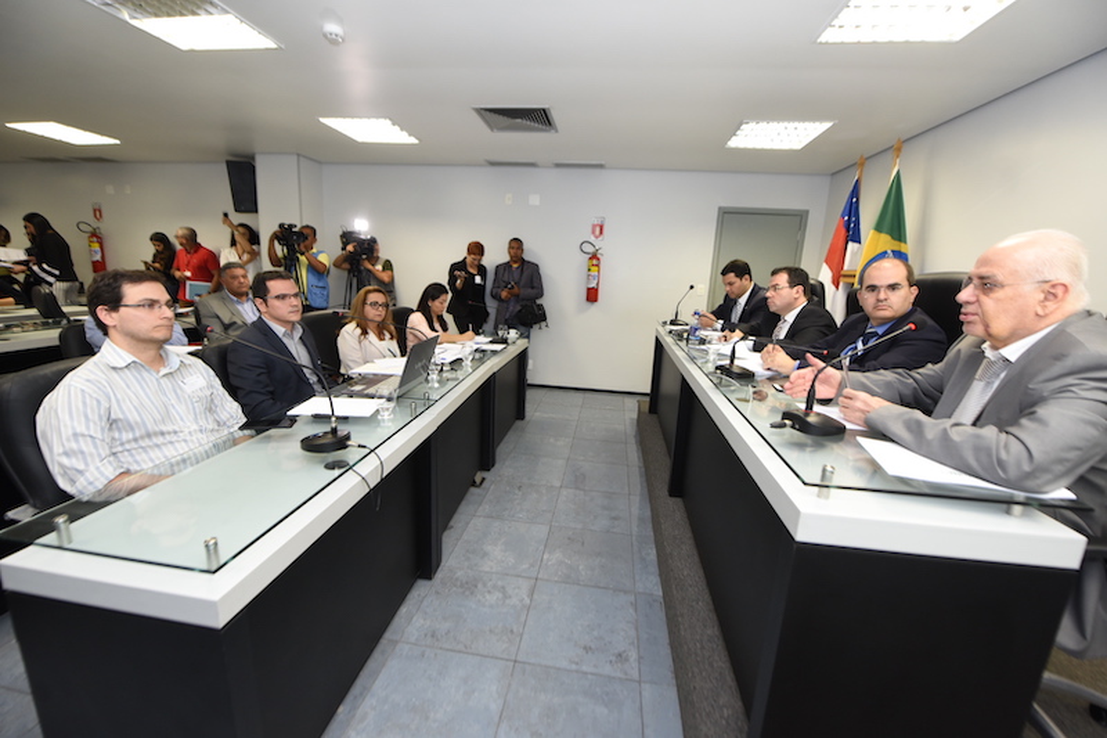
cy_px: 369
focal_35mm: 14
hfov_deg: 104.3
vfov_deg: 81.2
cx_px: 554
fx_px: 430
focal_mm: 14
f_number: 3.5
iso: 1600
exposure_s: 1/200
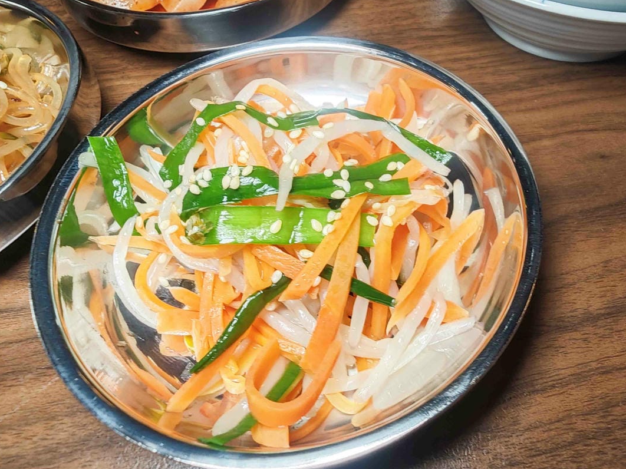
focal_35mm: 26
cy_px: 224
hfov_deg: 67.3
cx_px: 309
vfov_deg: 53.0
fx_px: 470
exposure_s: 1/60
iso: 100
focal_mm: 2.03
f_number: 1.8
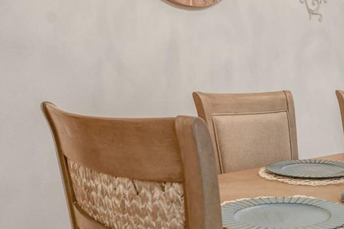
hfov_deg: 36.1
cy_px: 80
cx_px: 336
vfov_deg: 26.8
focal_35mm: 50
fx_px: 477
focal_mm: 17
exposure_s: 1/6
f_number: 6.3
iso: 640
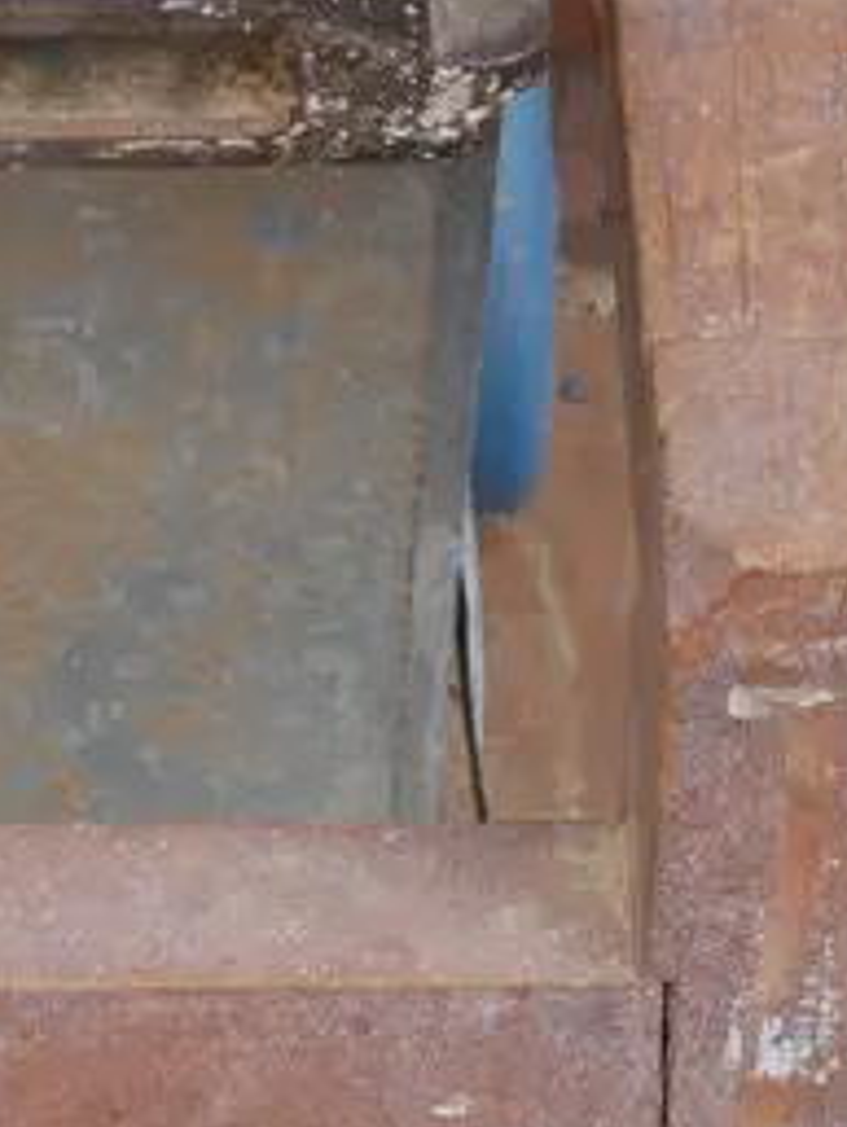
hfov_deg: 7.4
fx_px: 6487
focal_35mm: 199
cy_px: 158
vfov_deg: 9.9
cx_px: -7
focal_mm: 25
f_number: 6.3
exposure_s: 1/125
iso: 200
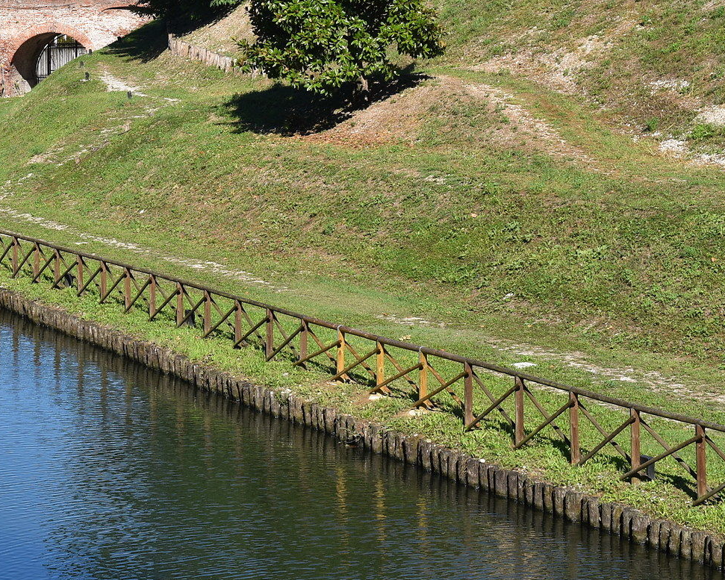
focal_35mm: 116
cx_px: -7
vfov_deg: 13.1
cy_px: 23
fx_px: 2489
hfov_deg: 16.2
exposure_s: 1/200
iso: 100
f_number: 9
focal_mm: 50
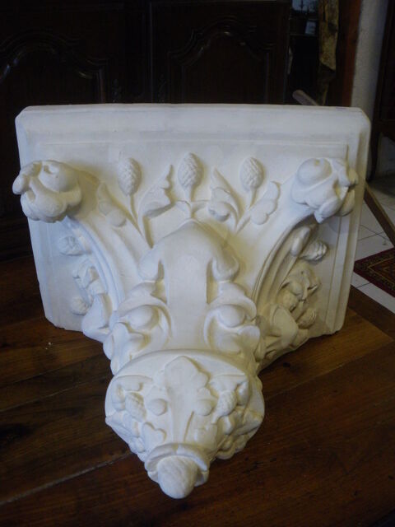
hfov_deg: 39.7
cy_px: 264
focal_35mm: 36
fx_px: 548
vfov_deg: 51.4
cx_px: 198
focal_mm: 6.3
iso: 320
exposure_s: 1/50
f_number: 3.5
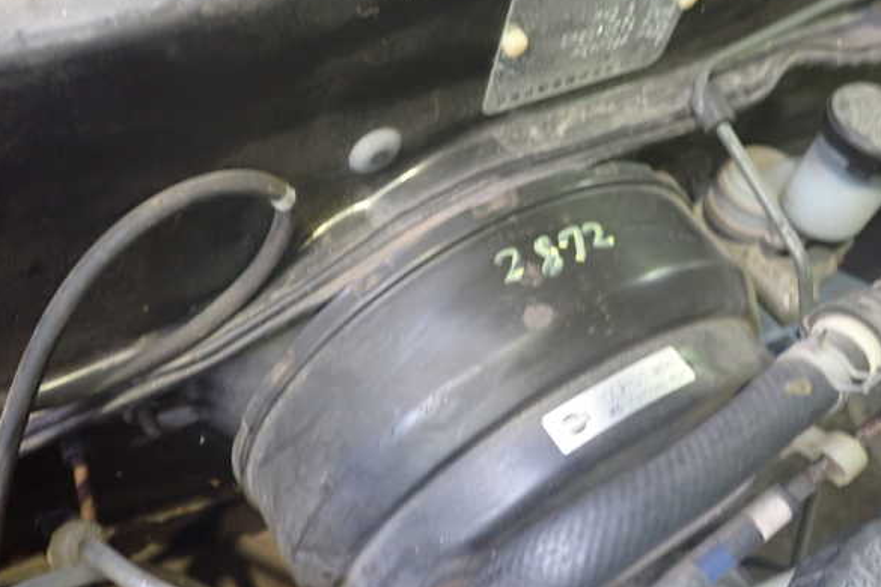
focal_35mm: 32
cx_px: 446
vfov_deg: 41.1
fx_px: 783
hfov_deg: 58.7
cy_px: 292
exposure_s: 1/30
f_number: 2.3
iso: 640
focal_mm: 5.4
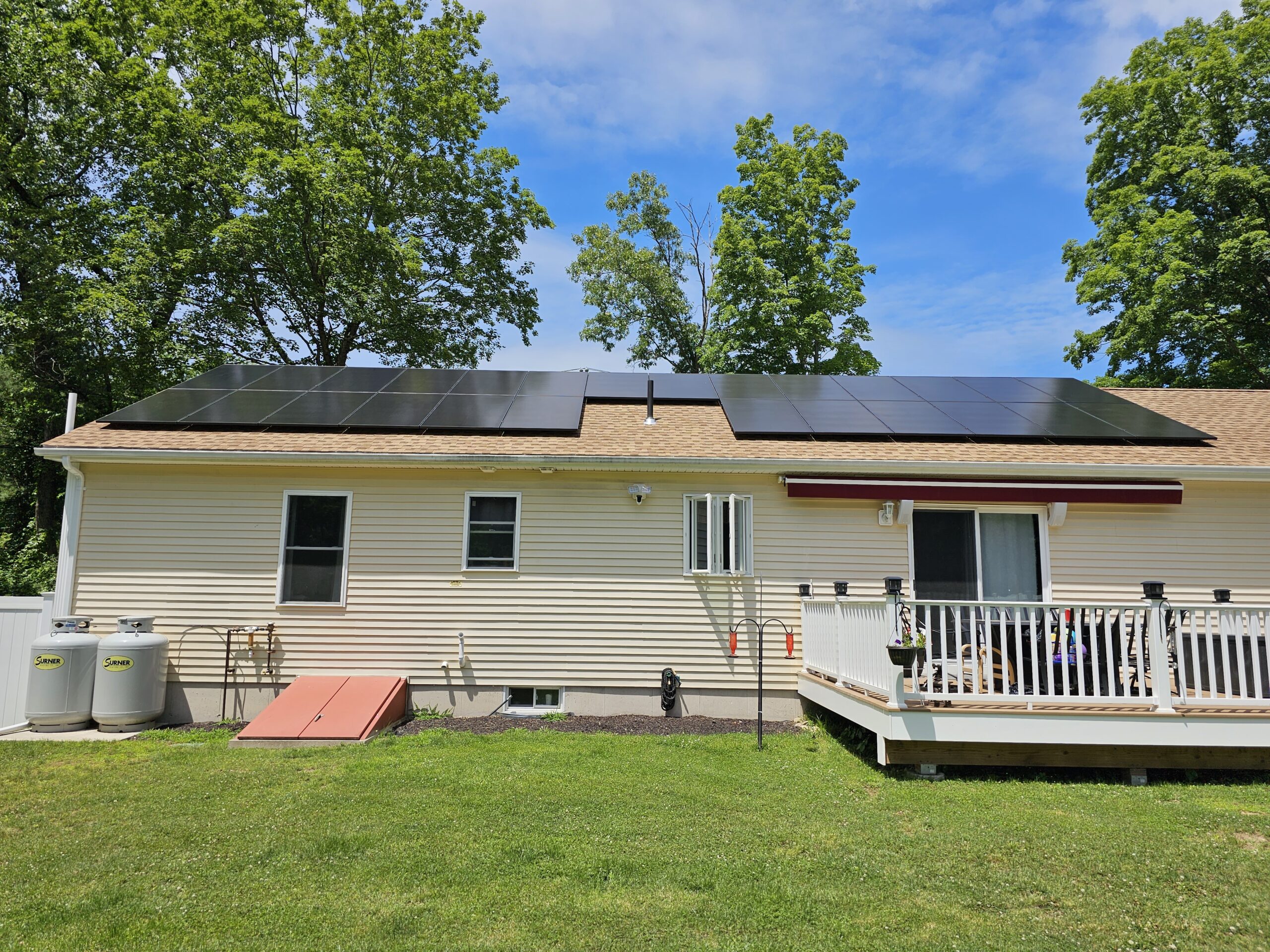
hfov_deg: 73.9
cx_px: 635
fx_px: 844
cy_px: 476
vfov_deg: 58.9
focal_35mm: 23
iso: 10
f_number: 1.7
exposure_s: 1/1013
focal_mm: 6.3
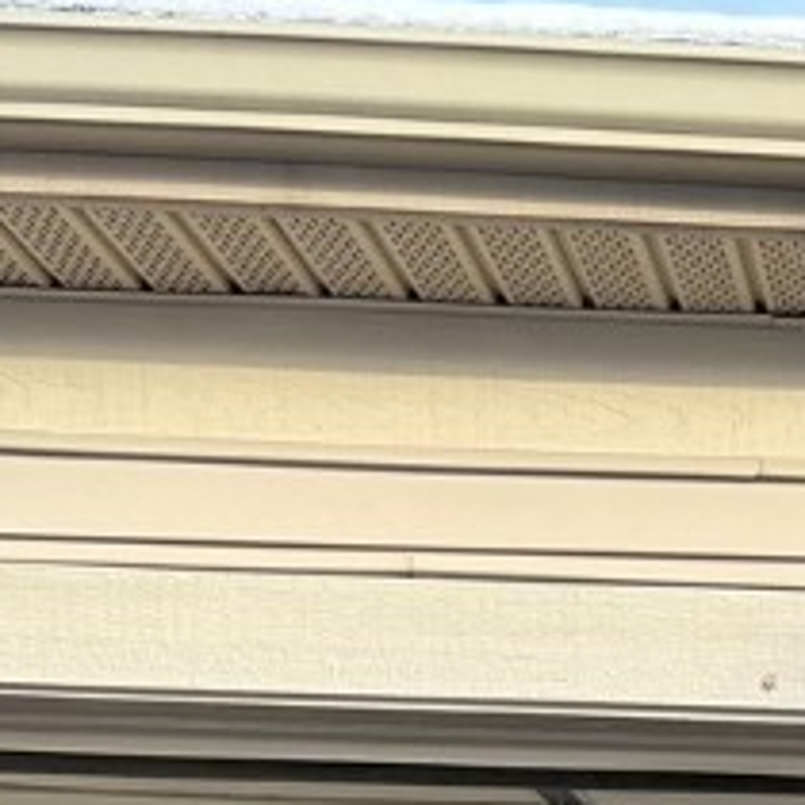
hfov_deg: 19.1
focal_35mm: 84
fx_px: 2210
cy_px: 1223
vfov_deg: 18.2
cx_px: 1058
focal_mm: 5.96
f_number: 1.6
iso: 64
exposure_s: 1/365
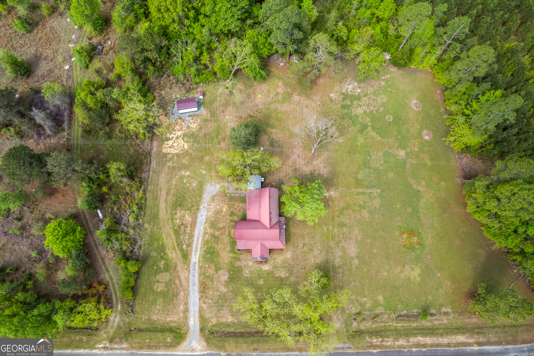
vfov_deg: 57.2
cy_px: 178
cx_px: 267
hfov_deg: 78.6
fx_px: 326
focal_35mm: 22
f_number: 2.8
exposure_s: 1/500
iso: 100
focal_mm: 8.38
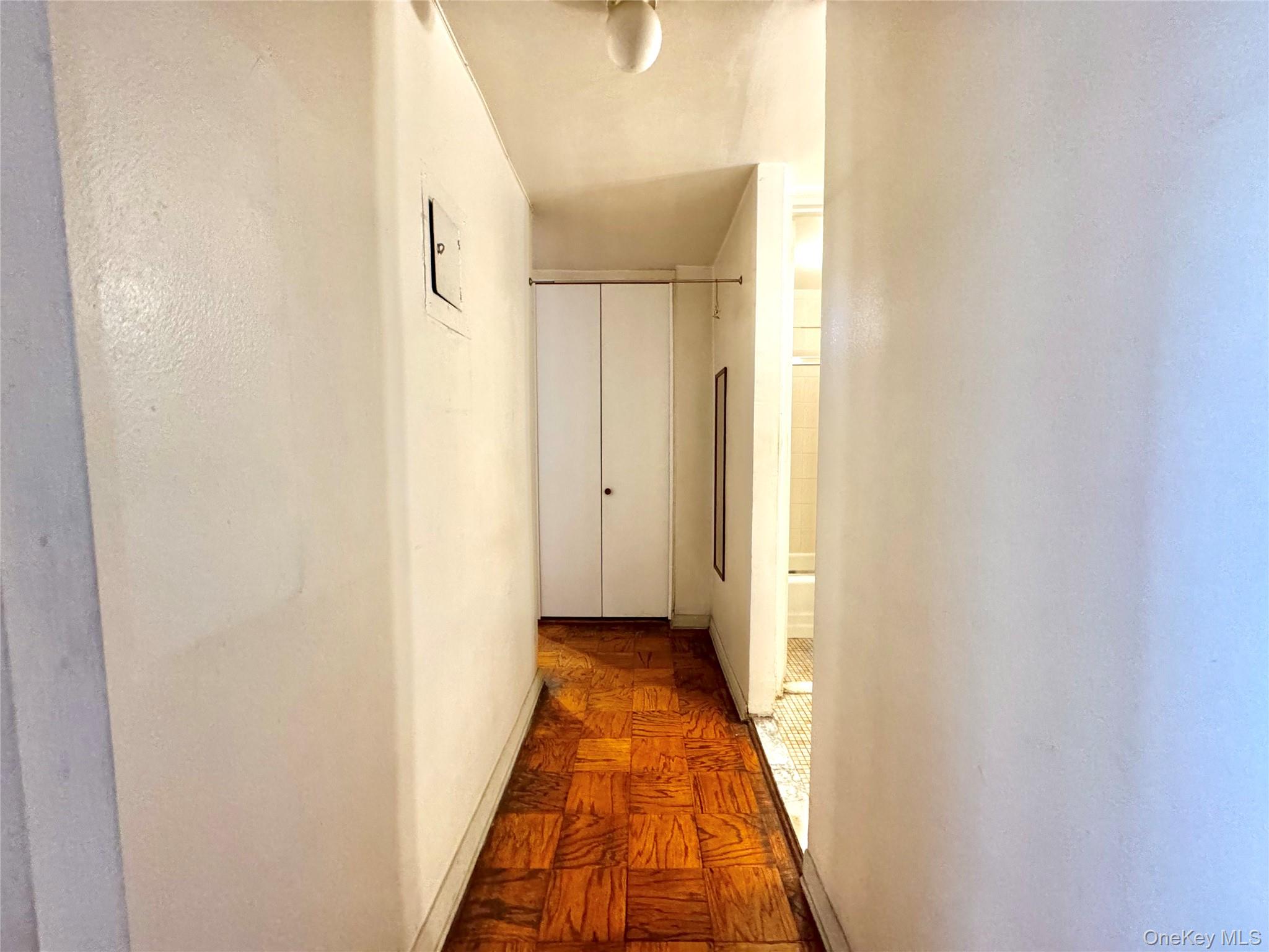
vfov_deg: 85.7
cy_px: 476
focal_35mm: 14
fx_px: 513
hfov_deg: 102.1
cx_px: 634
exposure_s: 1/60
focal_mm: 2.22
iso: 640
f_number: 2.2
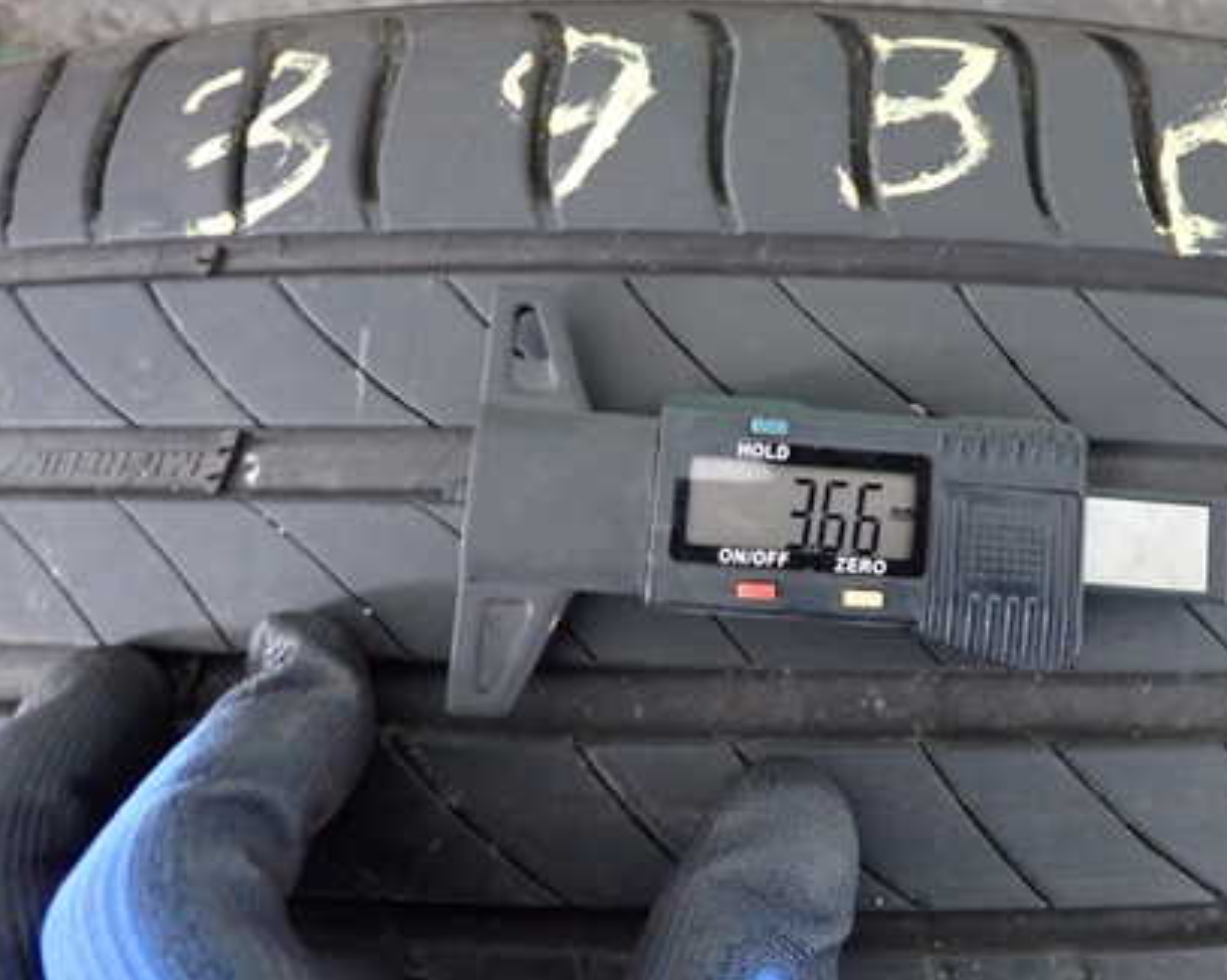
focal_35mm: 36
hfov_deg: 49.1
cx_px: 850
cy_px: 383
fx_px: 1306
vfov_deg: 40.9
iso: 640
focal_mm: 4.5
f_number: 2
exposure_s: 1/30
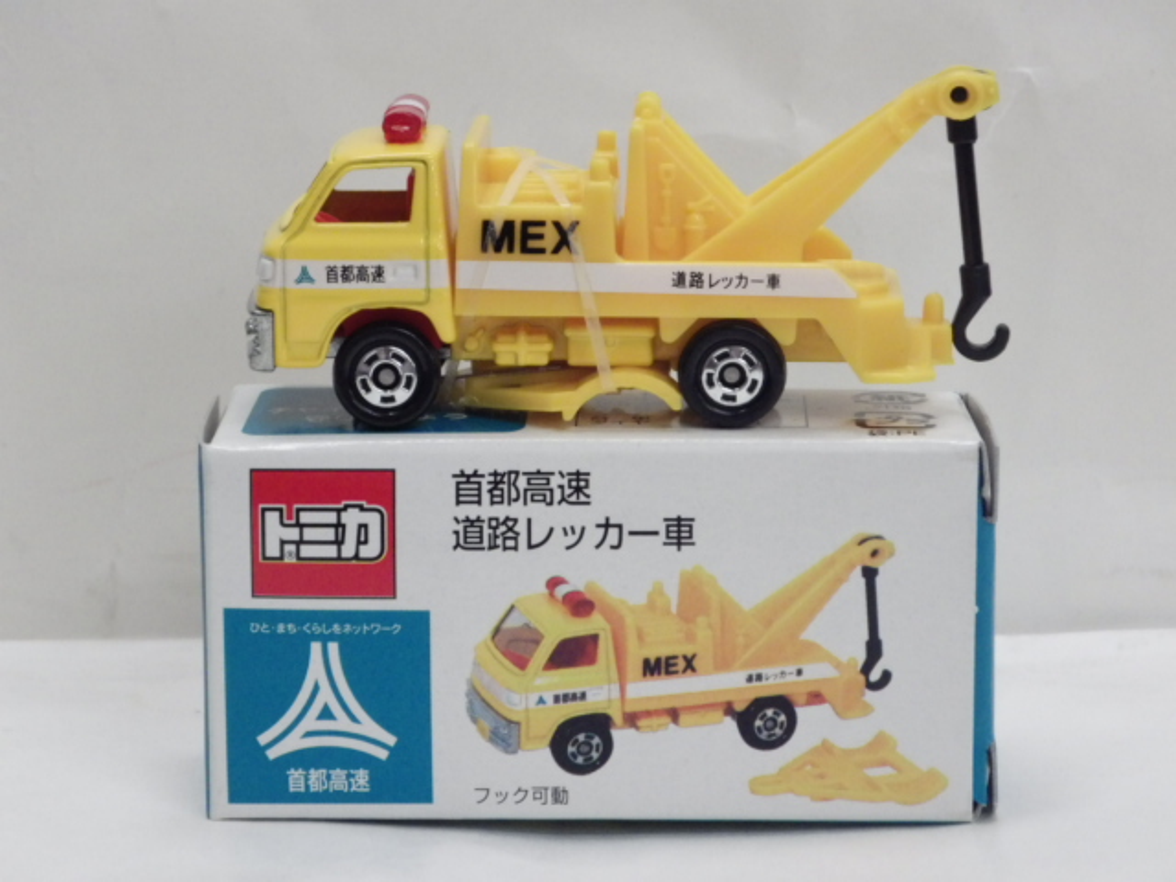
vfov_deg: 12.5
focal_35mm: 119
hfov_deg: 16.6
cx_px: 588
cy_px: 441
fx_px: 4043
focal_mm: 21.3
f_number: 4.8
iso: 800
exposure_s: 1/80
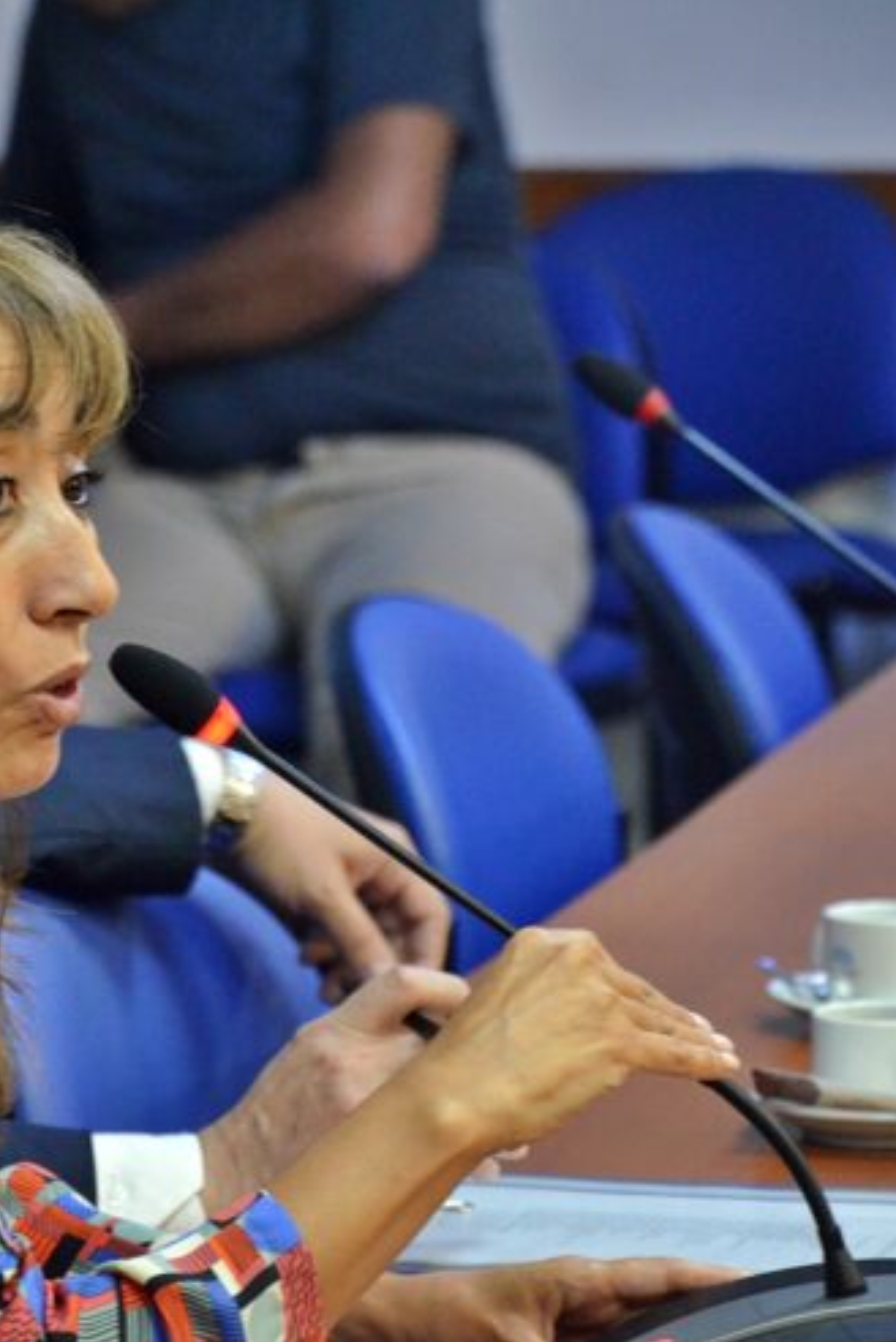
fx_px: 9848
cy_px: 671
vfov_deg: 7.8
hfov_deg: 5.2
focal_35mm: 264
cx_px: 54
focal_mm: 116
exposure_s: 1/80
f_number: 5.6
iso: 3200
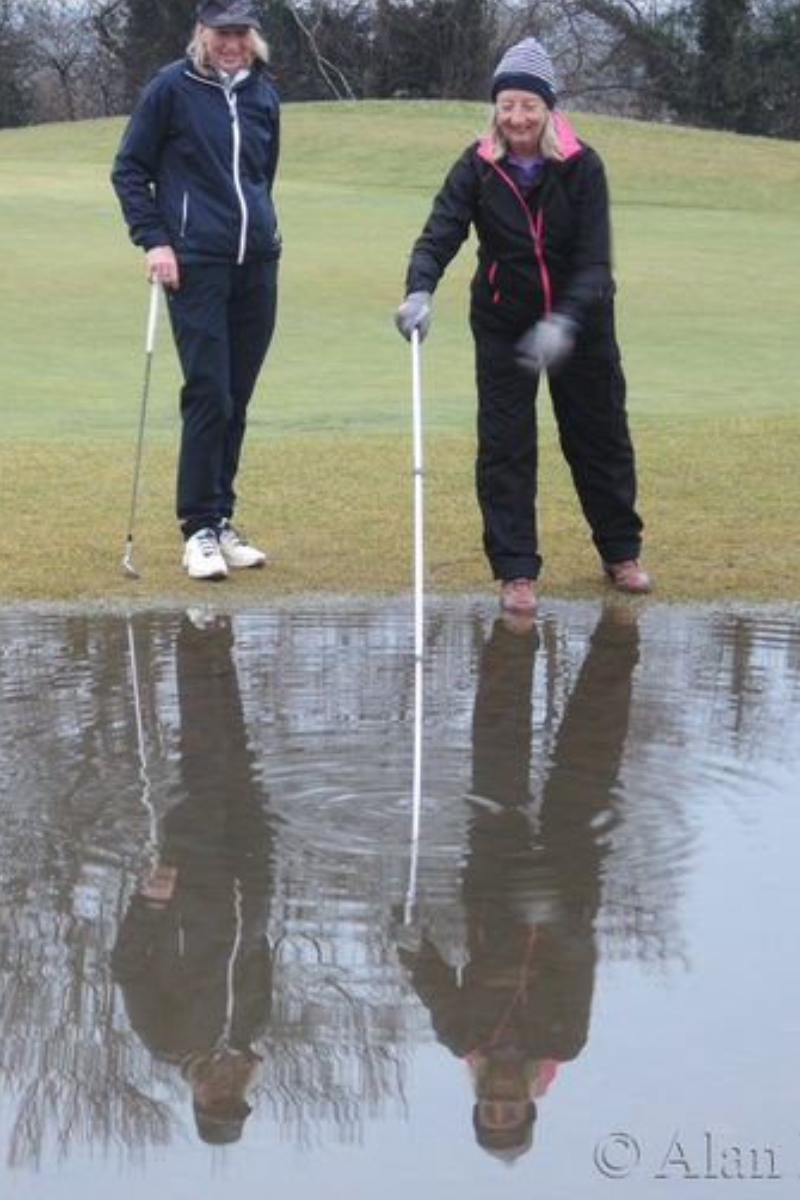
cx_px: 318
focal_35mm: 123
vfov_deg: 16.7
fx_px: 4103
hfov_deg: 11.1
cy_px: 586
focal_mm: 18.2
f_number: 4.5
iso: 100
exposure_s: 1/13
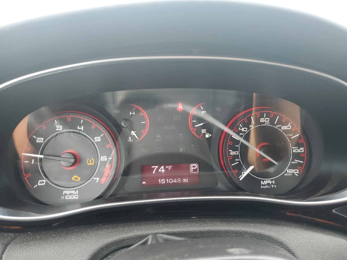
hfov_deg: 67.3
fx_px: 261
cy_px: 130
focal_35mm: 26
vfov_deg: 53.1
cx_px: 174
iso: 69
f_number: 1.5
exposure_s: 1/60.2
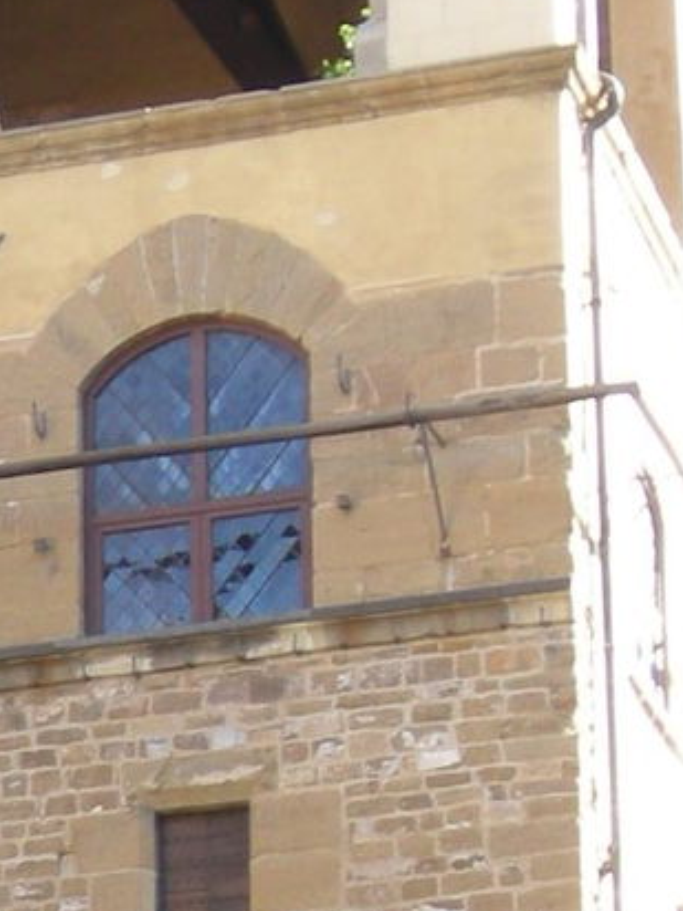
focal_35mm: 321
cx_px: -500
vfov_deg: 6.1
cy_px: 1410
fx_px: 8445
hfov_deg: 4.6
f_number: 3.5
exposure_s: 1/83.4
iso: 70
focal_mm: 12.9
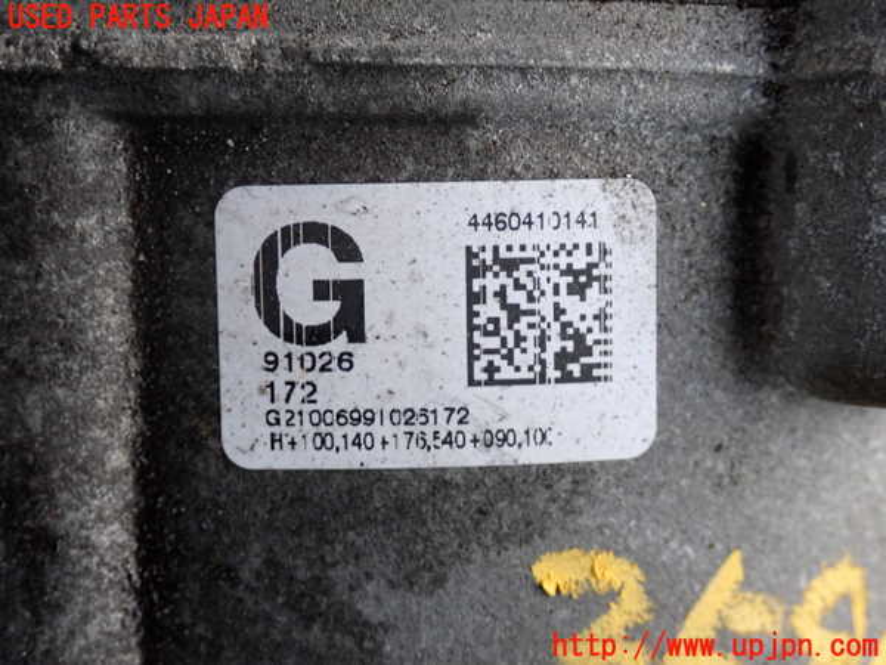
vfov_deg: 25.2
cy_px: 332
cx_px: 443
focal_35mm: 58
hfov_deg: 33.2
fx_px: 1485
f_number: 3.5
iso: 250
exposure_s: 1/100
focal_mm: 10.35
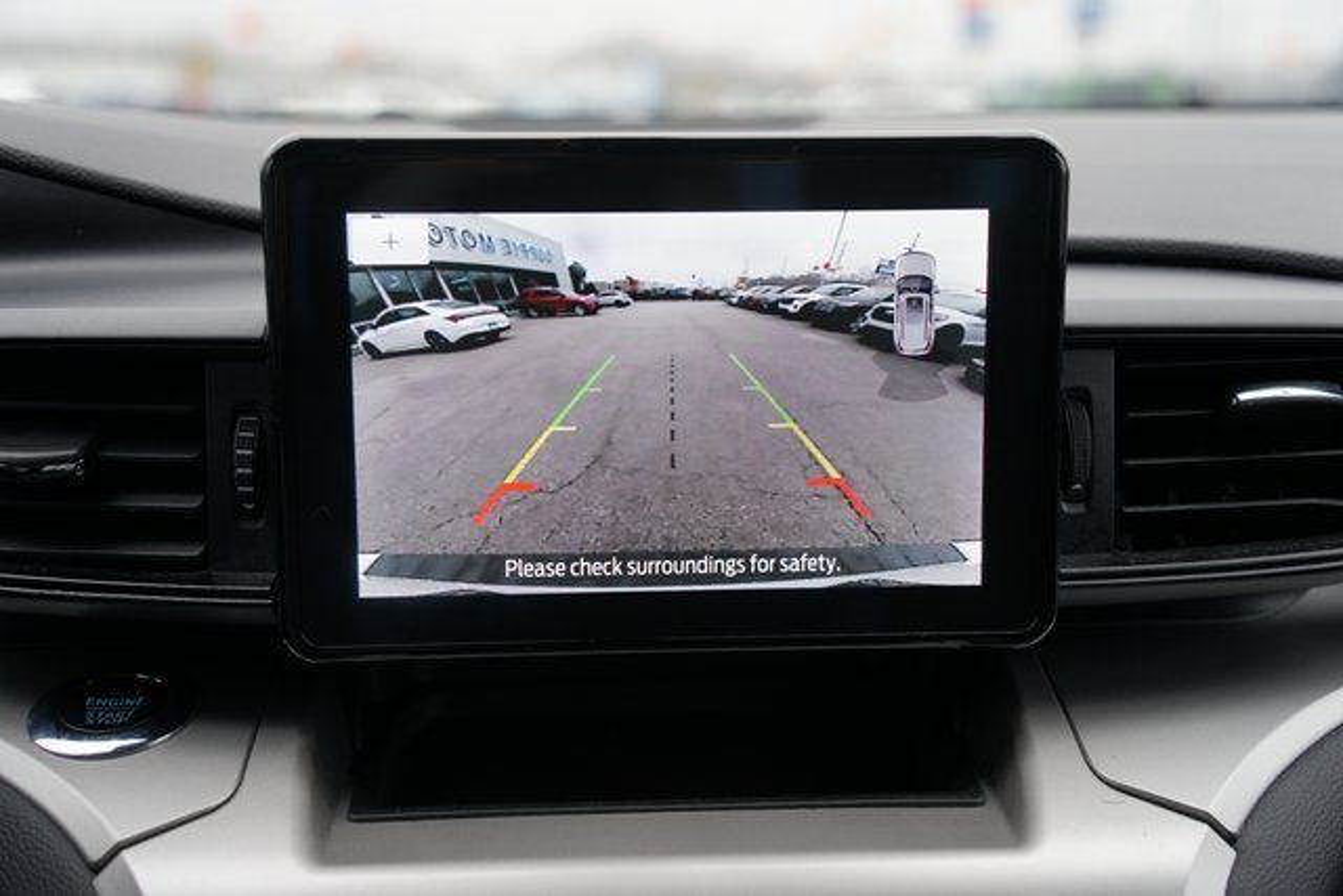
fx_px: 1567
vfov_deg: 31.9
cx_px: 672
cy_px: 448
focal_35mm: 42
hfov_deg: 46.4
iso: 160
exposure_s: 1/60
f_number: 4
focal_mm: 42
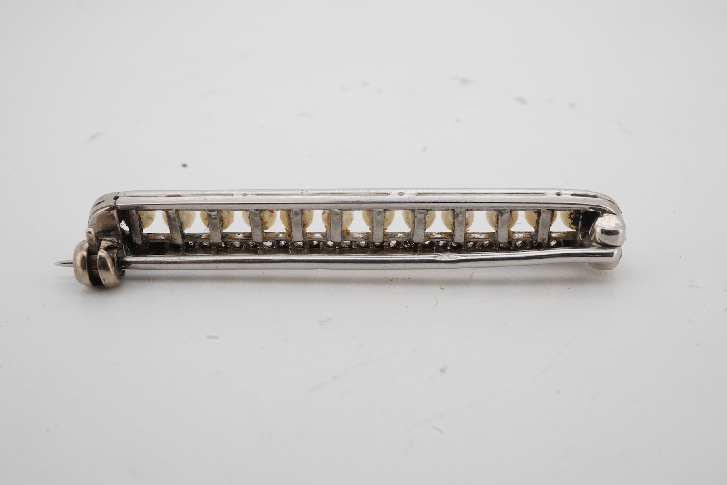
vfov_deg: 29.9
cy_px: 242
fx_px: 909
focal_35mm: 45
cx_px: 364
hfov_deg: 43.6
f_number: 22
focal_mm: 30
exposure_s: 1/125
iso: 400
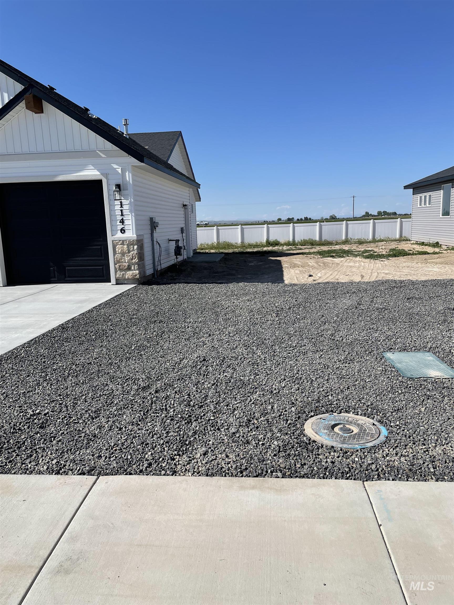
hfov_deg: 53.1
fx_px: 455
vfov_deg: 67.3
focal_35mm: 26
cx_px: 227
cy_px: 302
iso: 32
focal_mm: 4.2
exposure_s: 1/4651
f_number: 1.6
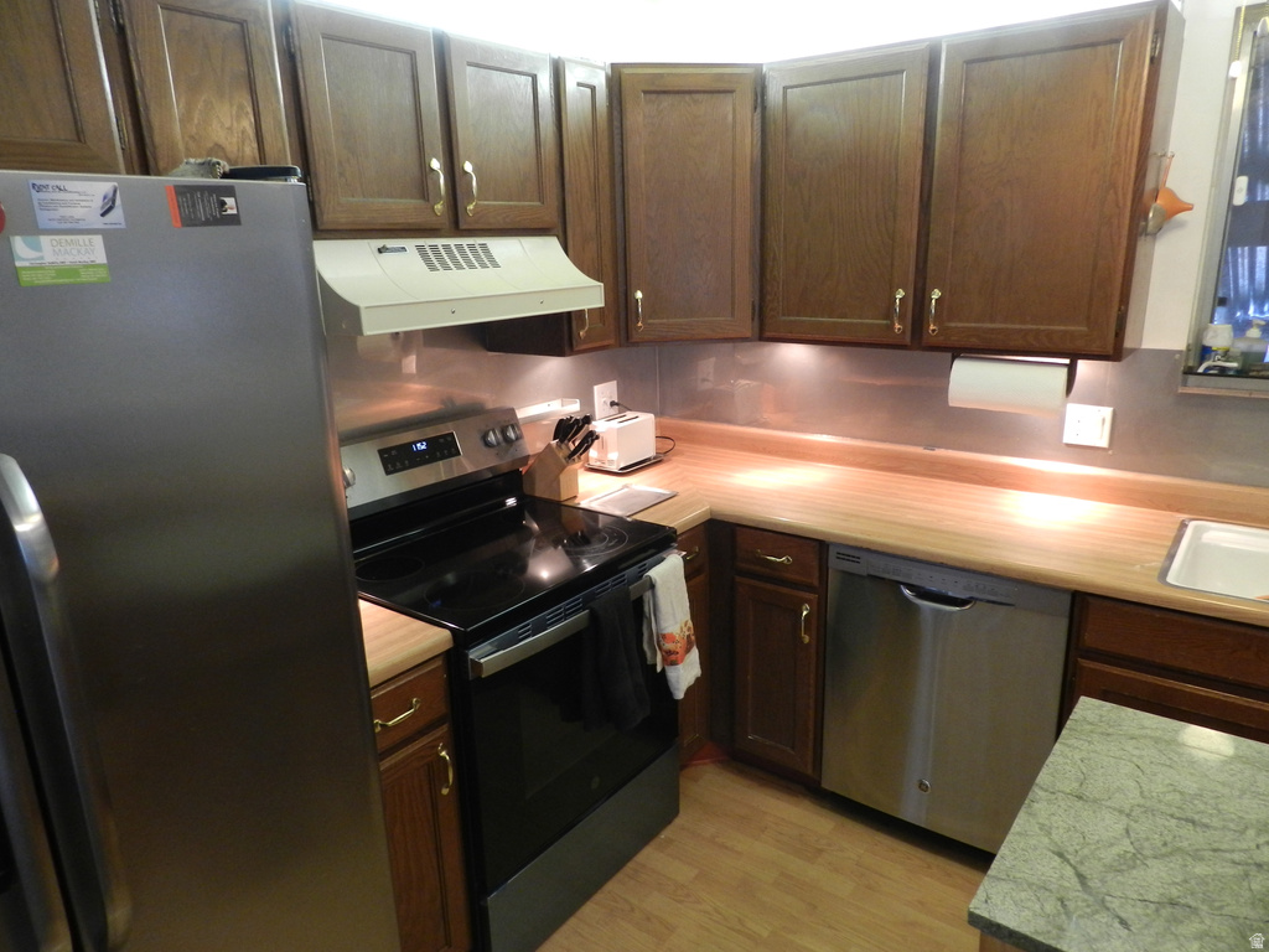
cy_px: 476
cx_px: 634
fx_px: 843
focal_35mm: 23
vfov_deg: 58.9
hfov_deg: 73.9
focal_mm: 4
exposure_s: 1/13
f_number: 3.4
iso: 400
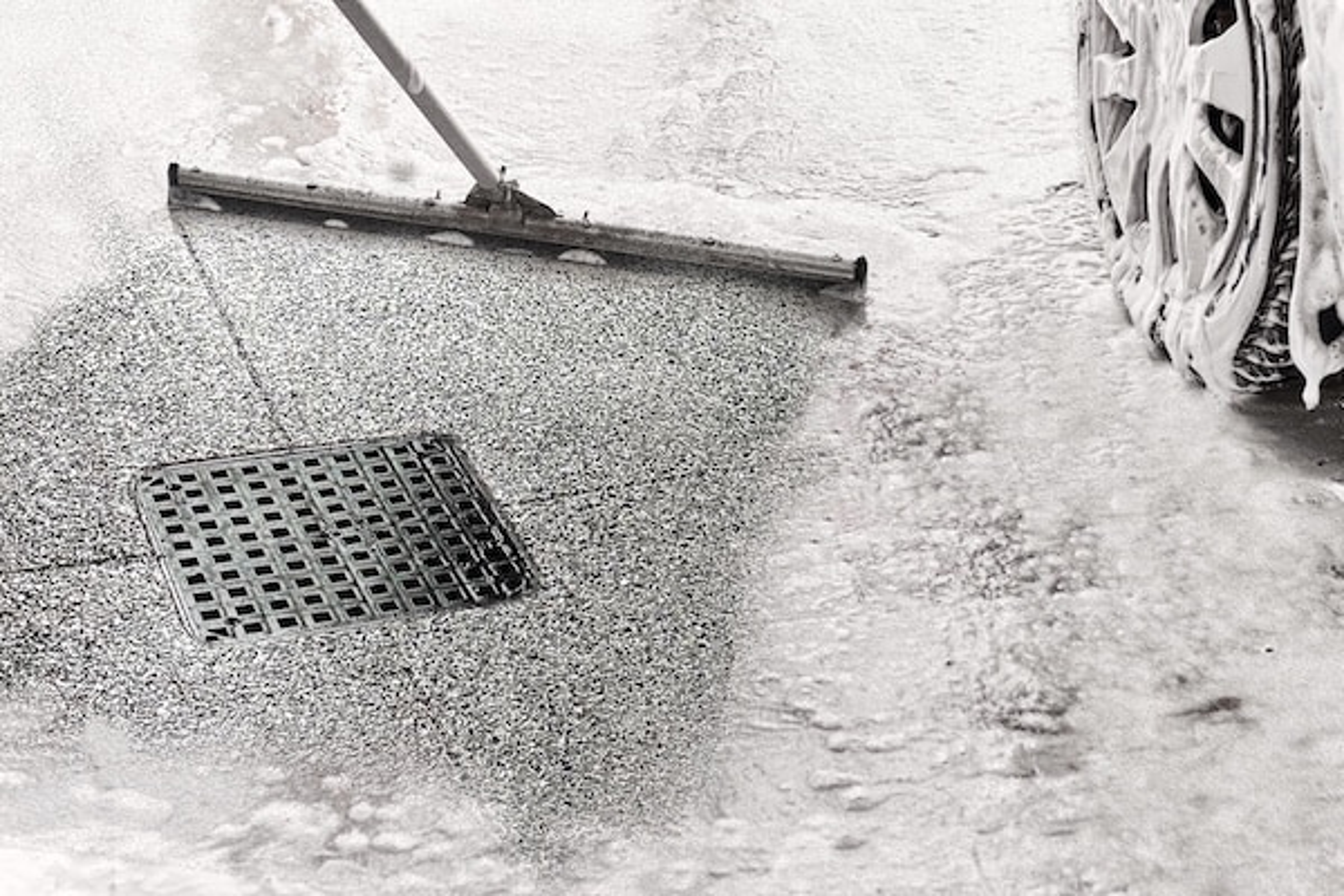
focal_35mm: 53
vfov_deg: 25.5
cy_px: 448
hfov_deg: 37.5
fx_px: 1979
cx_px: 672
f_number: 2.8
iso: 200
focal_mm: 35
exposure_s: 1/180
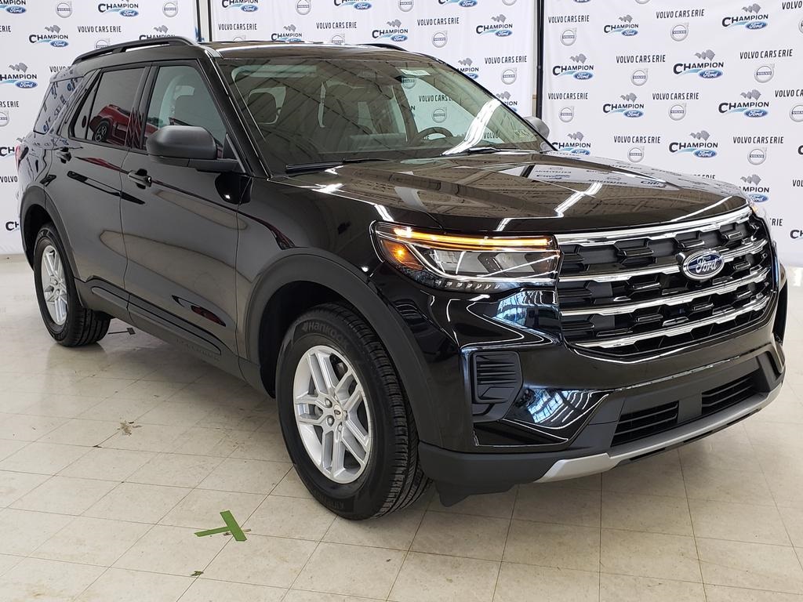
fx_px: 603
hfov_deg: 67.3
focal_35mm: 26
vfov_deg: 53.1
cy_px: 301
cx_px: 402
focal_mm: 4.3
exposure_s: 1/60
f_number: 2.4
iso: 200
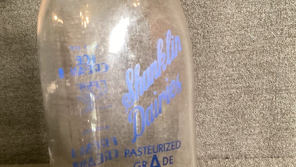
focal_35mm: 47
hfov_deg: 43.7
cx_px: 158
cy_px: 116
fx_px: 369
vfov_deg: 25.3
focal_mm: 3.3
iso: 320
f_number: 2.4
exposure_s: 1/60
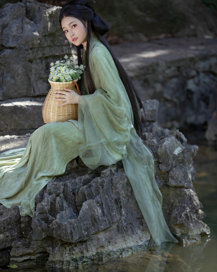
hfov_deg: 9.2
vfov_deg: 11.5
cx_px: 112
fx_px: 1348
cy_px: 146
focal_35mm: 168
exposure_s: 1/160
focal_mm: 145
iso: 125
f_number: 2.8
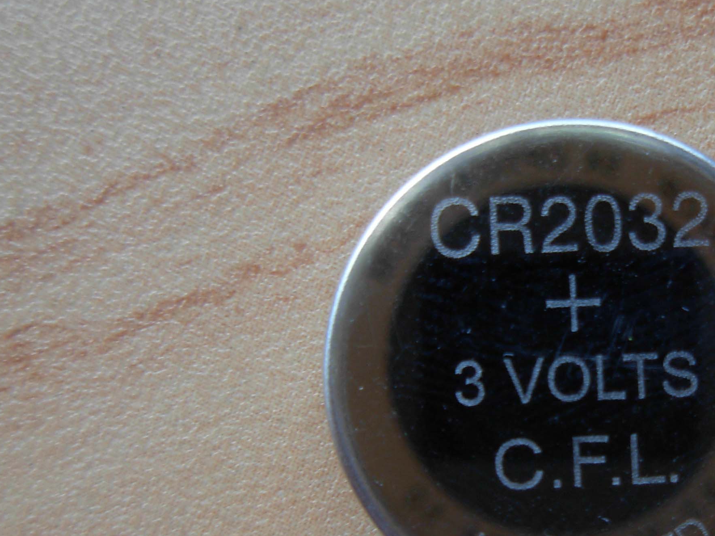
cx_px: 560
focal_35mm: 66
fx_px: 1363
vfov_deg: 22.2
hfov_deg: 28.8
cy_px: 315
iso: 79
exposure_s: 1/26.1
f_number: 2.9
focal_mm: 6.3
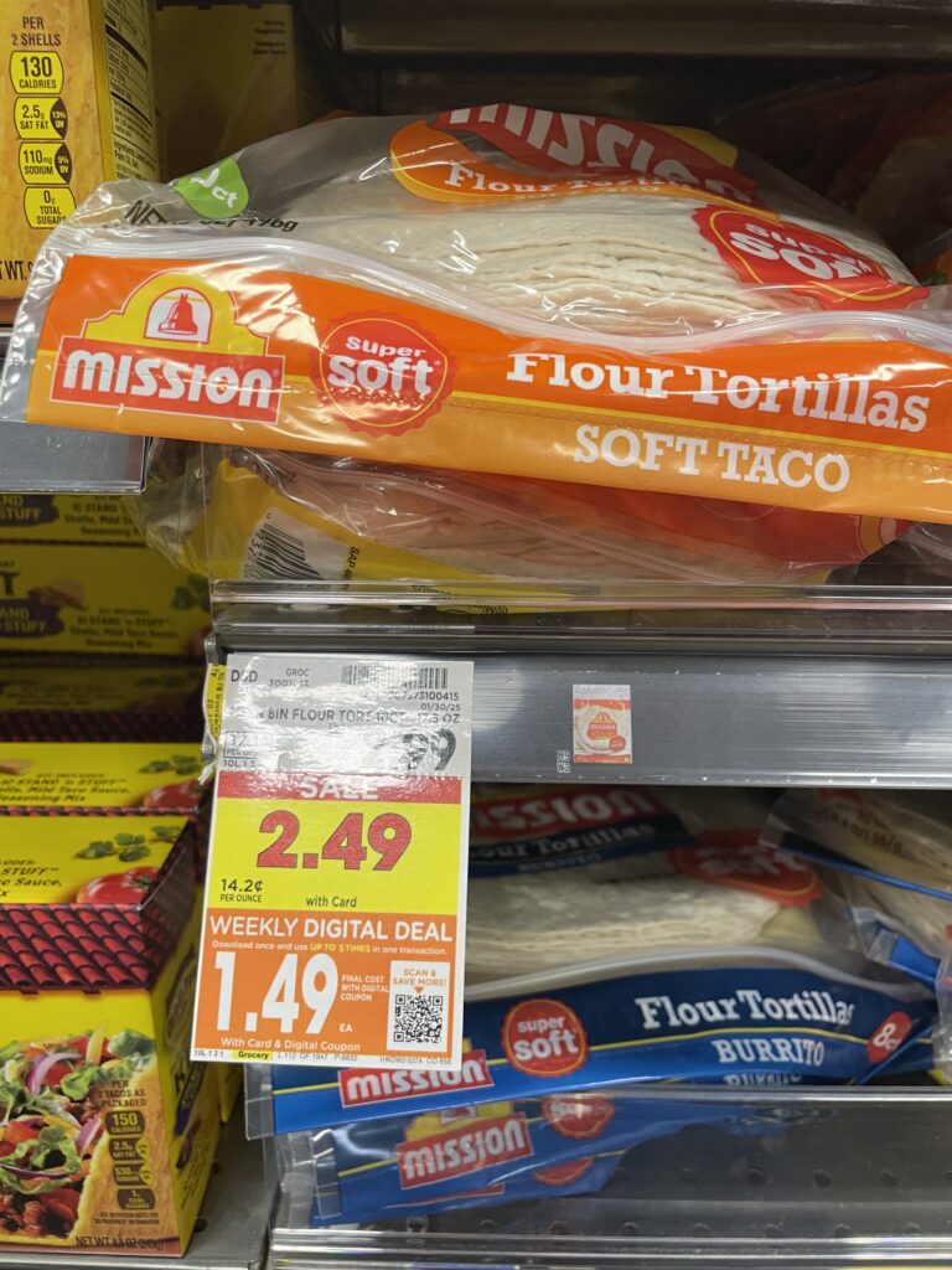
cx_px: 476
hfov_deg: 53.1
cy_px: 635
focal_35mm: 26
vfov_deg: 67.3
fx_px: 953
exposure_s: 1/60
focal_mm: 4.2
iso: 100
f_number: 1.6
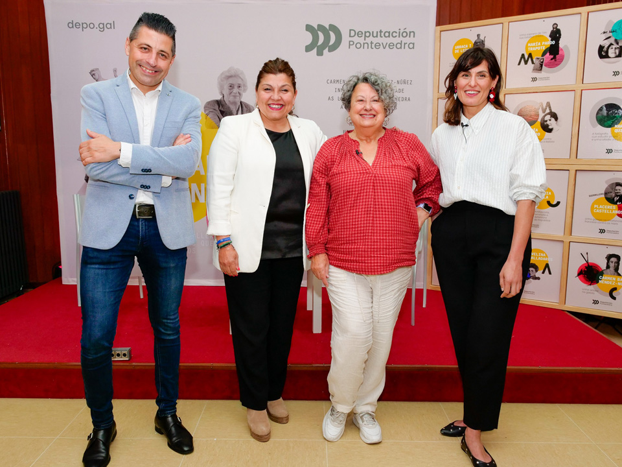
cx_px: 311
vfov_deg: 46.8
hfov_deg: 60.0
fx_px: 539
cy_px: 234
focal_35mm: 30
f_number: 5
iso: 640
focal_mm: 15
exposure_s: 1/200
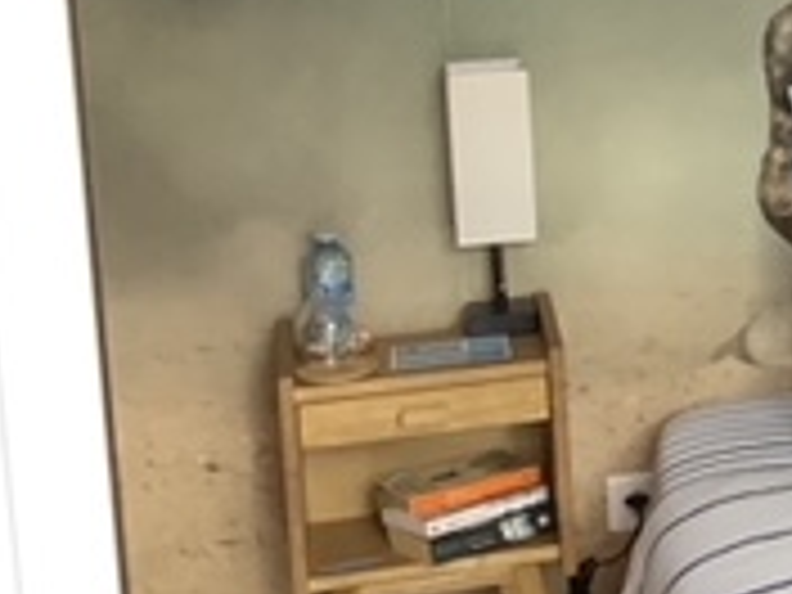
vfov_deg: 12.9
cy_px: 4
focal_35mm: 113
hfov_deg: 15.3
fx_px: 2585
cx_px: 1386
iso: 80
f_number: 2.4
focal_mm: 3.3
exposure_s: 1/120
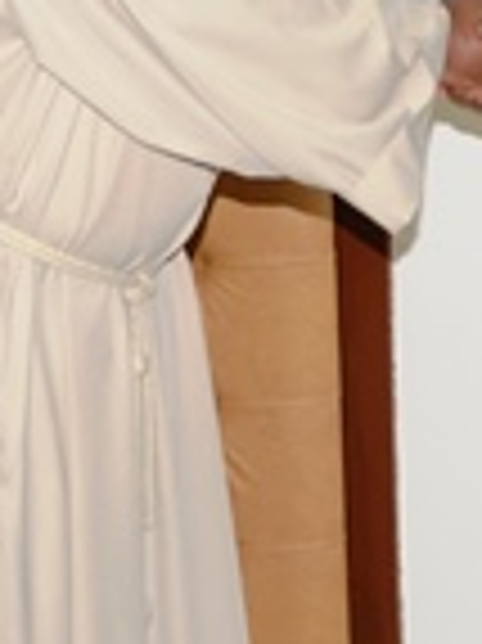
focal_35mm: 142
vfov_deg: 13.6
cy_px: -90
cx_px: 410
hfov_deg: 10.4
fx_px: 2640
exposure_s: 1/60
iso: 200
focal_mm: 22
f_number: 6.3
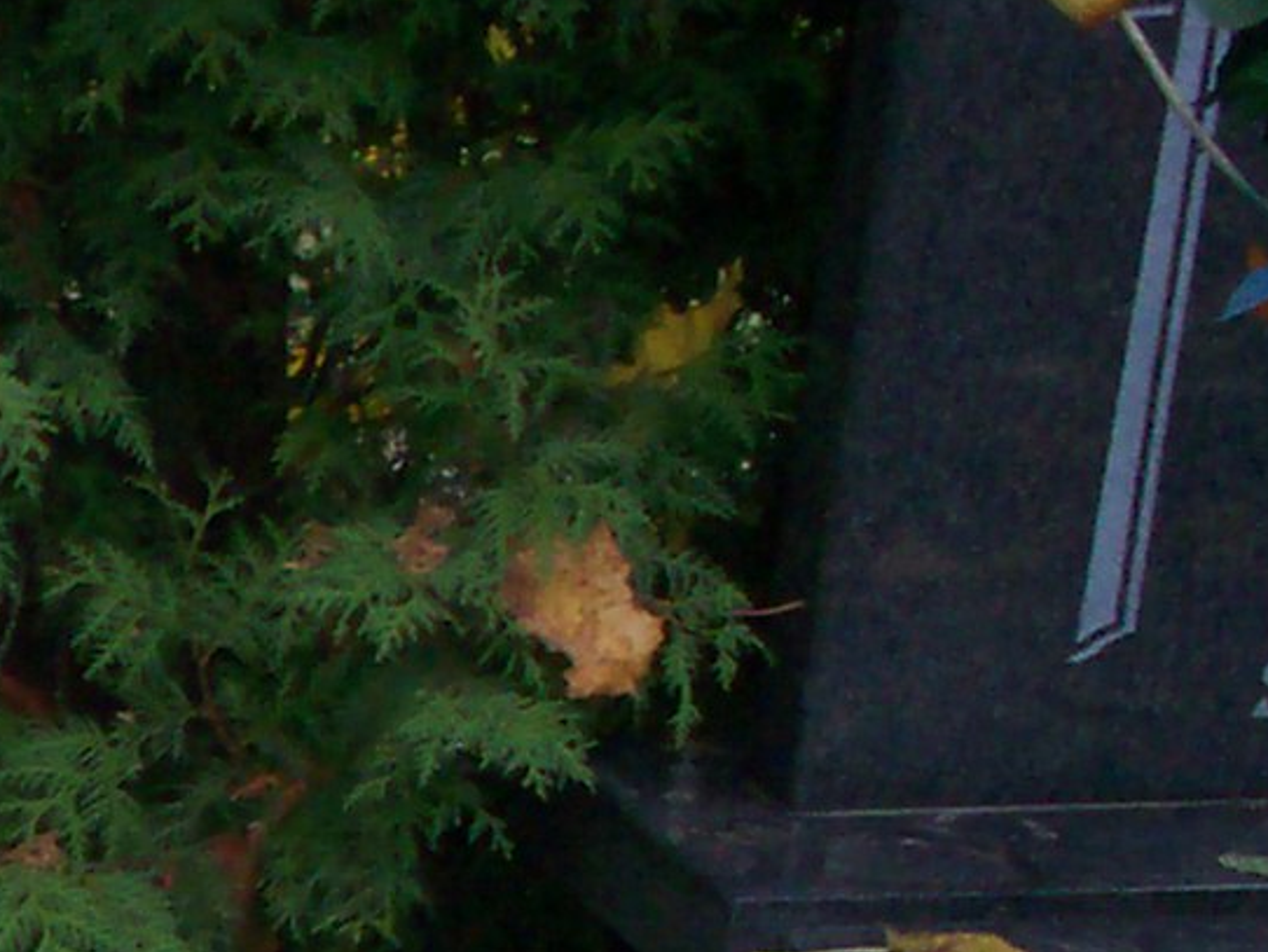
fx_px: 6267
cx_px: -1345
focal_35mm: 171
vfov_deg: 8.4
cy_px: 1654
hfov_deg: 10.5
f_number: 4.5
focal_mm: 6
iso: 140
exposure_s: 1/60
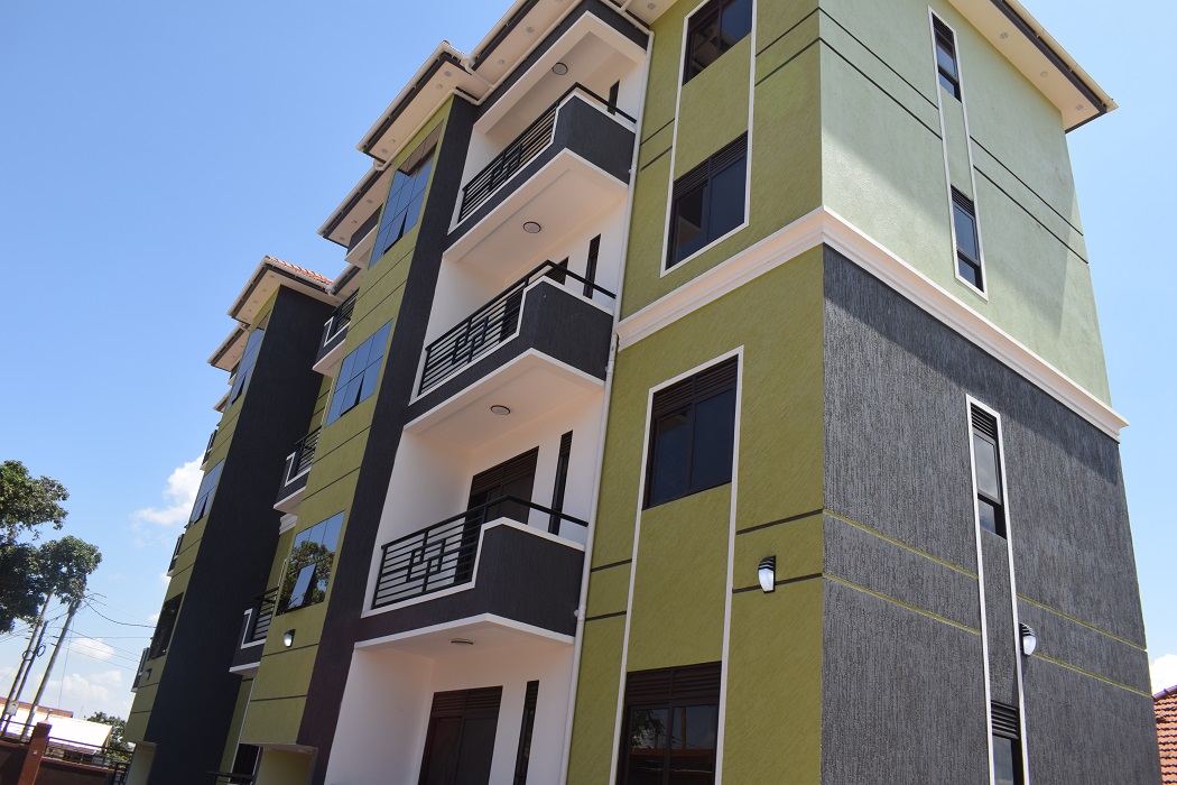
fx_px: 883
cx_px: 588
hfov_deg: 67.4
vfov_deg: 47.9
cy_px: 392
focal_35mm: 27
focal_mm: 18
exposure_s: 1/320
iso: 200
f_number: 9
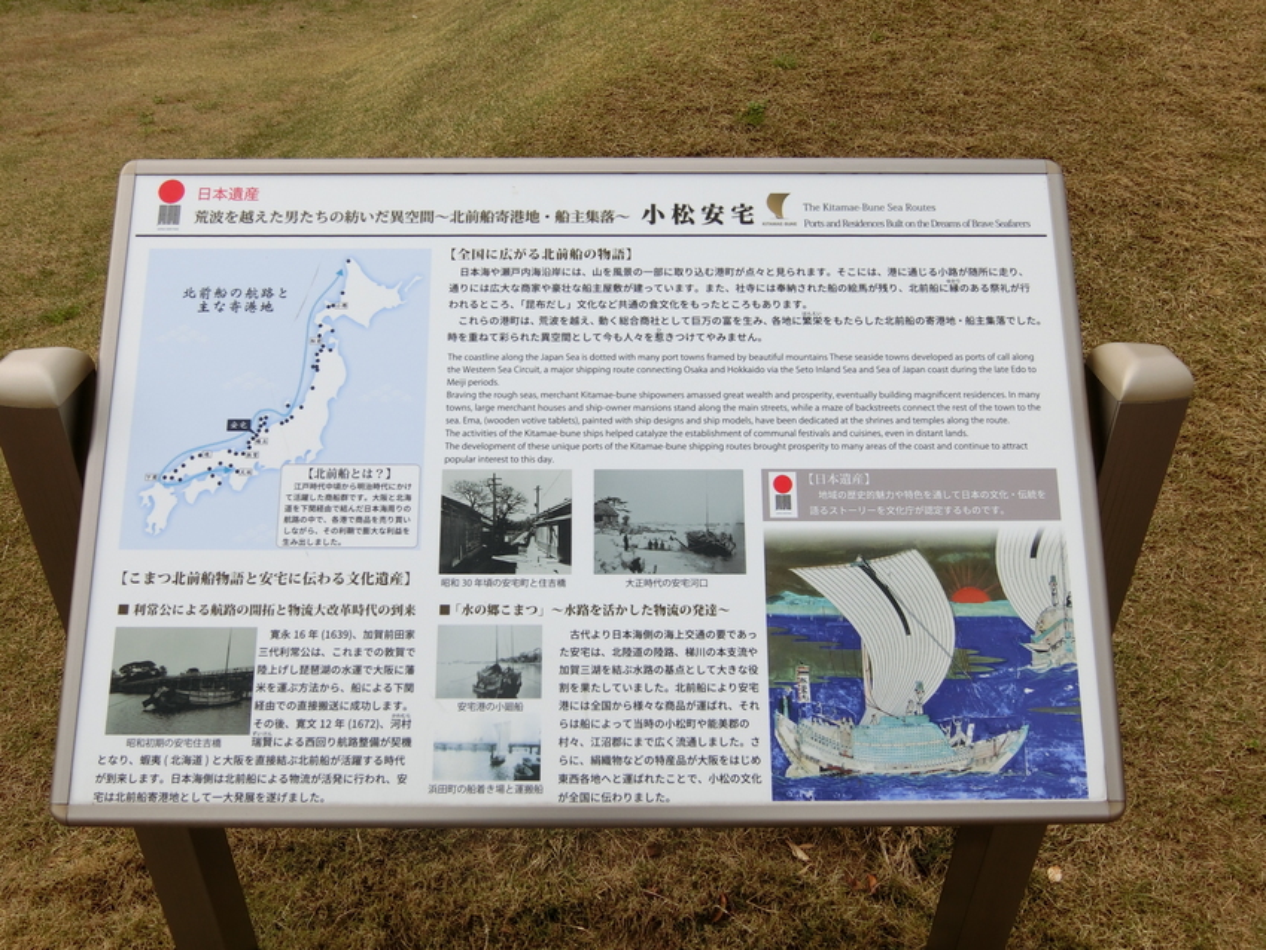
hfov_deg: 60.0
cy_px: 475
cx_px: 633
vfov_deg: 46.8
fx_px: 1097
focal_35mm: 30
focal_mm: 6.4
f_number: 3.3
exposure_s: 1/1000
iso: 80
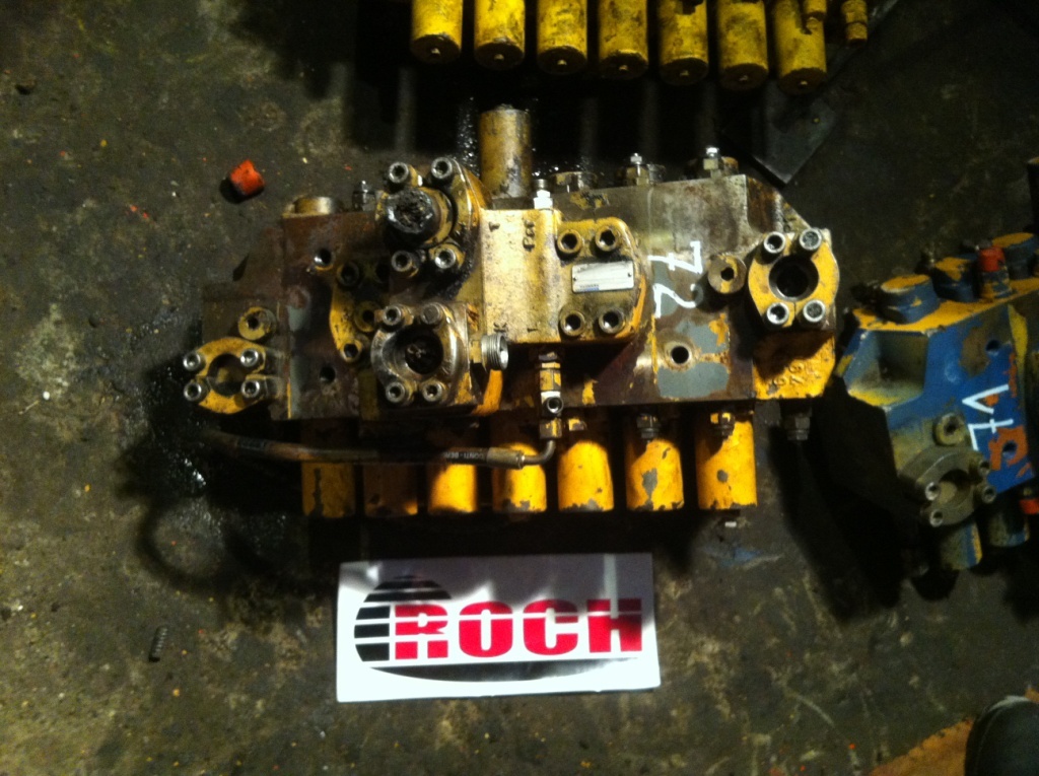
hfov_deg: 52.7
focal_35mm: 35
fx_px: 1049
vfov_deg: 40.6
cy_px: 388
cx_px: 520
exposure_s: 1/15
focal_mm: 3.85
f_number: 2.8
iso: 320
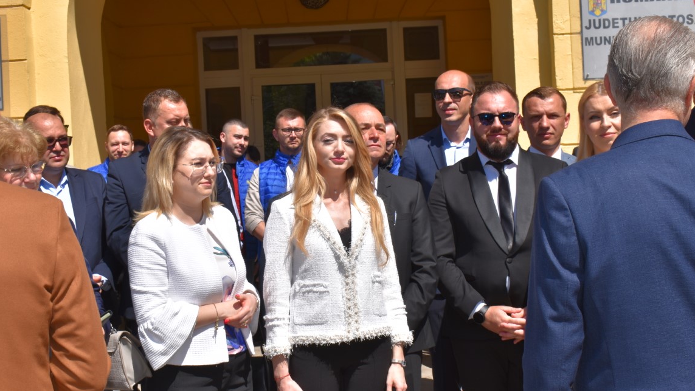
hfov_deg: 36.6
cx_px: 348
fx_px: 1050
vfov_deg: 21.1
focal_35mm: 57
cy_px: 213
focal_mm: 36
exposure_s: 1/200
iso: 100
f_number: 14
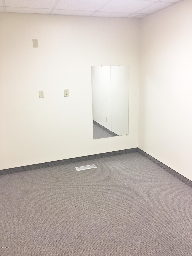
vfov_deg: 61.7
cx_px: 96
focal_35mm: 29
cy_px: 128
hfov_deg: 48.2
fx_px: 214
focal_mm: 4.15
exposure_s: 1/30
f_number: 2.2
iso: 40
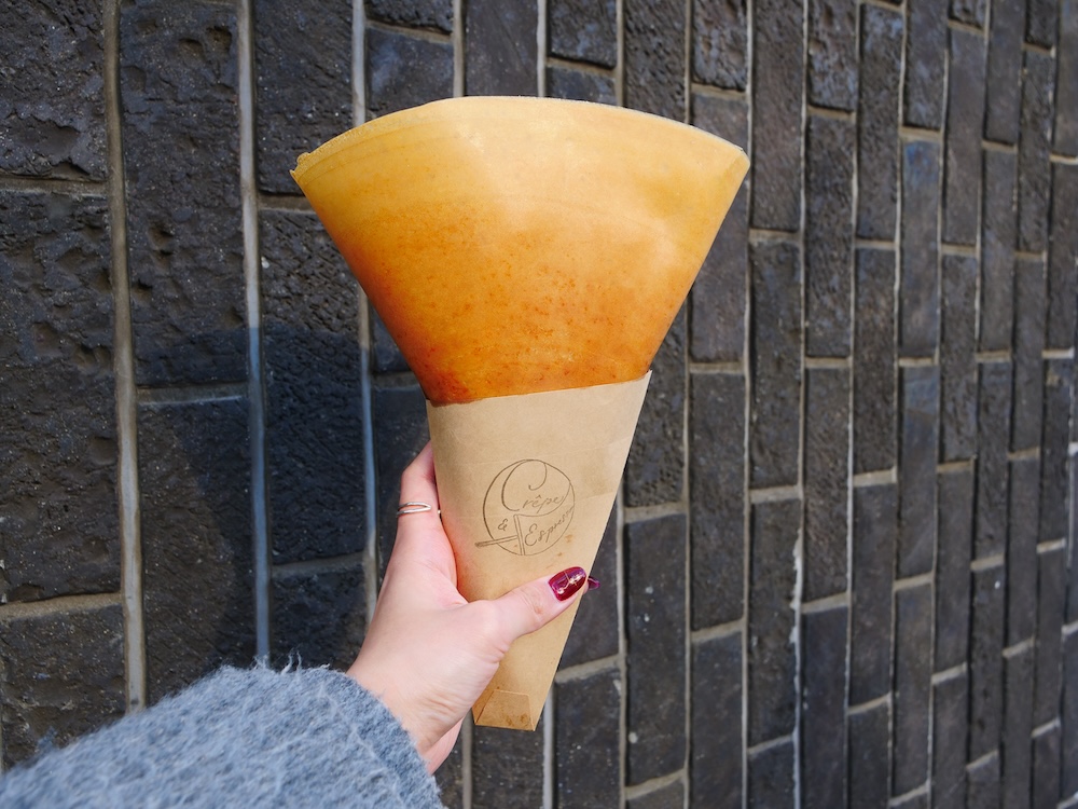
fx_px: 997
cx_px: 539
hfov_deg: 56.8
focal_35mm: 32
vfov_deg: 44.2
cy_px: 404
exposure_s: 1/125
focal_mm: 16
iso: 200
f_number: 4.5
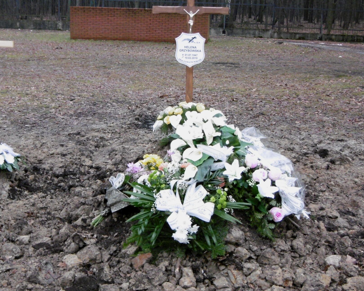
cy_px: 132
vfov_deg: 28.6
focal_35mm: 53
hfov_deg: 35.4
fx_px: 571
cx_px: 184
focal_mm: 7.7
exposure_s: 1/60
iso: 400
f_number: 3.8
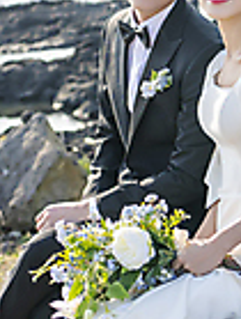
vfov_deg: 14.0
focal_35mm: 138
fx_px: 1275
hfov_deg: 10.8
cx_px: 160
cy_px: -32
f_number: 4
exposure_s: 1/500
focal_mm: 50
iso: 160
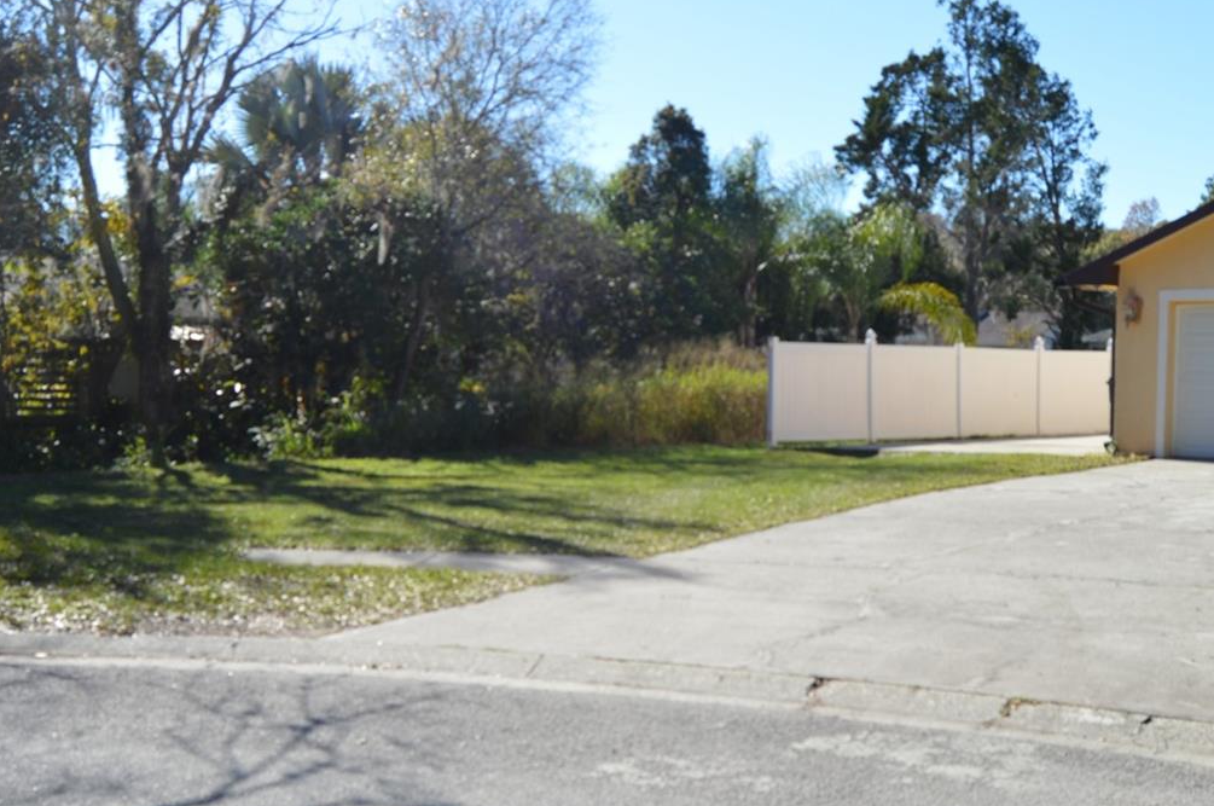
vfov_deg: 31.0
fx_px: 1448
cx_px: 654
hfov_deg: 45.5
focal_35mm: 43
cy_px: 492
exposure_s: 1/250
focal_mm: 18
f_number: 8
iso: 100
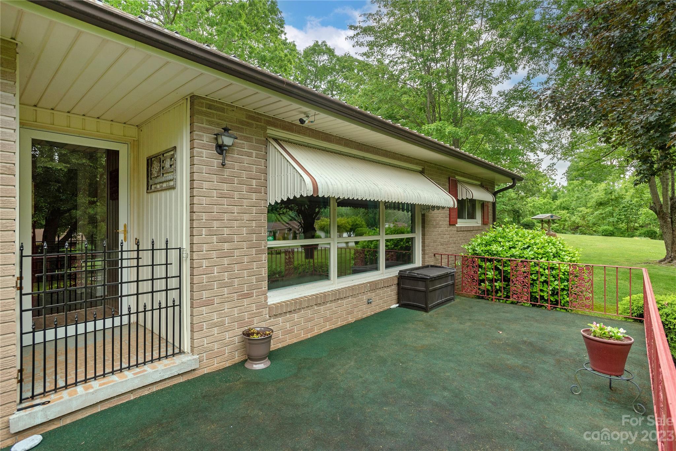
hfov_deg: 93.3
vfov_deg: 70.5
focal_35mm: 17
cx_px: 338
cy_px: 226
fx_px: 319
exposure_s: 1/320
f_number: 7.1
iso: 320
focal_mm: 17
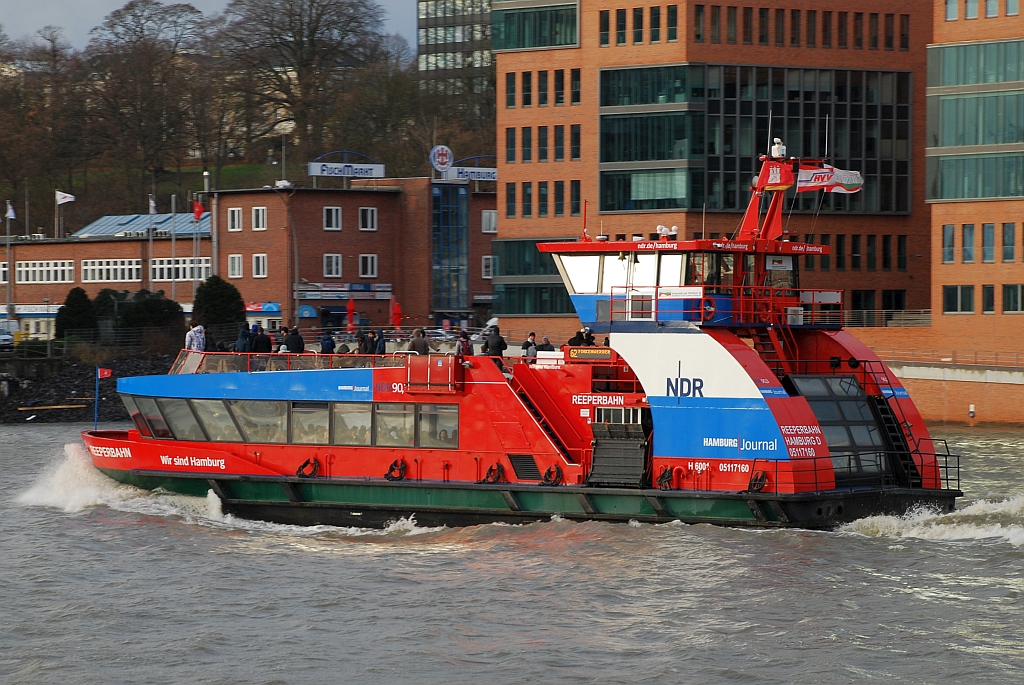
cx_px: 512
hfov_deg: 16.1
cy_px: 342
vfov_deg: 10.8
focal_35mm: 128
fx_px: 3630
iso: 200
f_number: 6.3
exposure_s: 1/125
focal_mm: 85
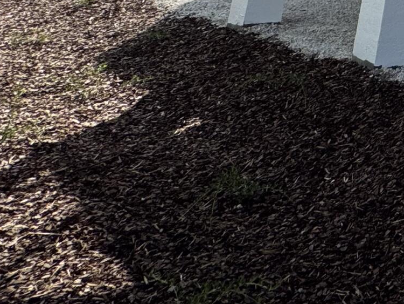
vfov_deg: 18.8
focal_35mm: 56
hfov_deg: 21.6
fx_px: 654
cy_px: -269
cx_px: 733
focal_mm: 2.22
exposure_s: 1/1236
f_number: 2.2
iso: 50
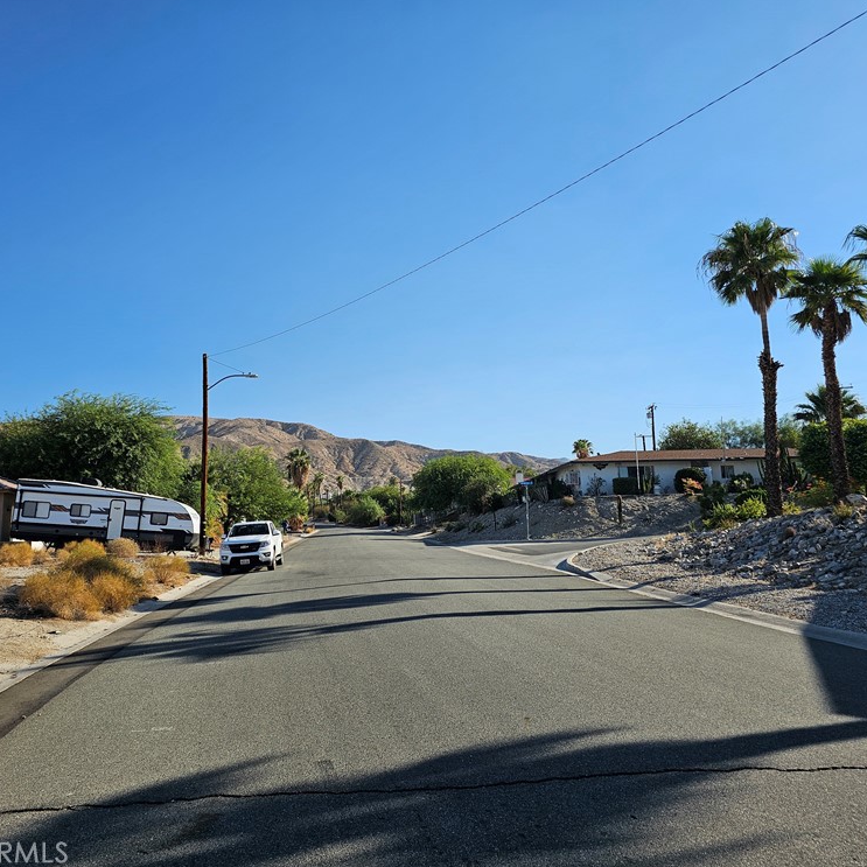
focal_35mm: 28
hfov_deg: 57.0
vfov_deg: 57.3
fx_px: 793
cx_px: 366
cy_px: 421
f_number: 1.7
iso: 16
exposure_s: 1/1402
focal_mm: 6.3
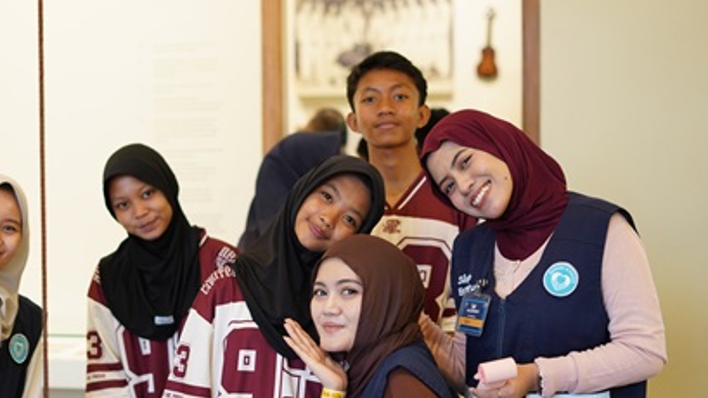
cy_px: 234
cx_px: 289
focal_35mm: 64
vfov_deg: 18.8
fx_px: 1201
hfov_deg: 32.8
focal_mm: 50
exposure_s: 1/160
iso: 1600
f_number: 2.2
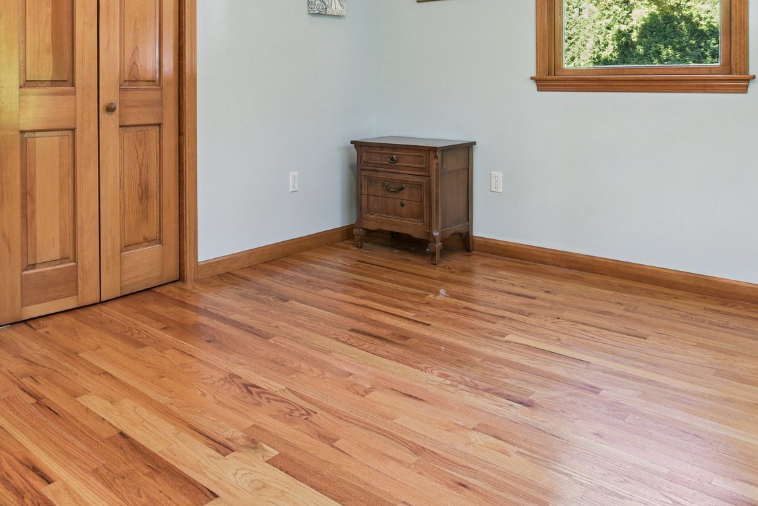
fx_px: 653
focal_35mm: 31
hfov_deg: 59.8
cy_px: 87
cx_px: 304
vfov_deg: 40.3
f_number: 11
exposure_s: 1/5
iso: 400
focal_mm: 17
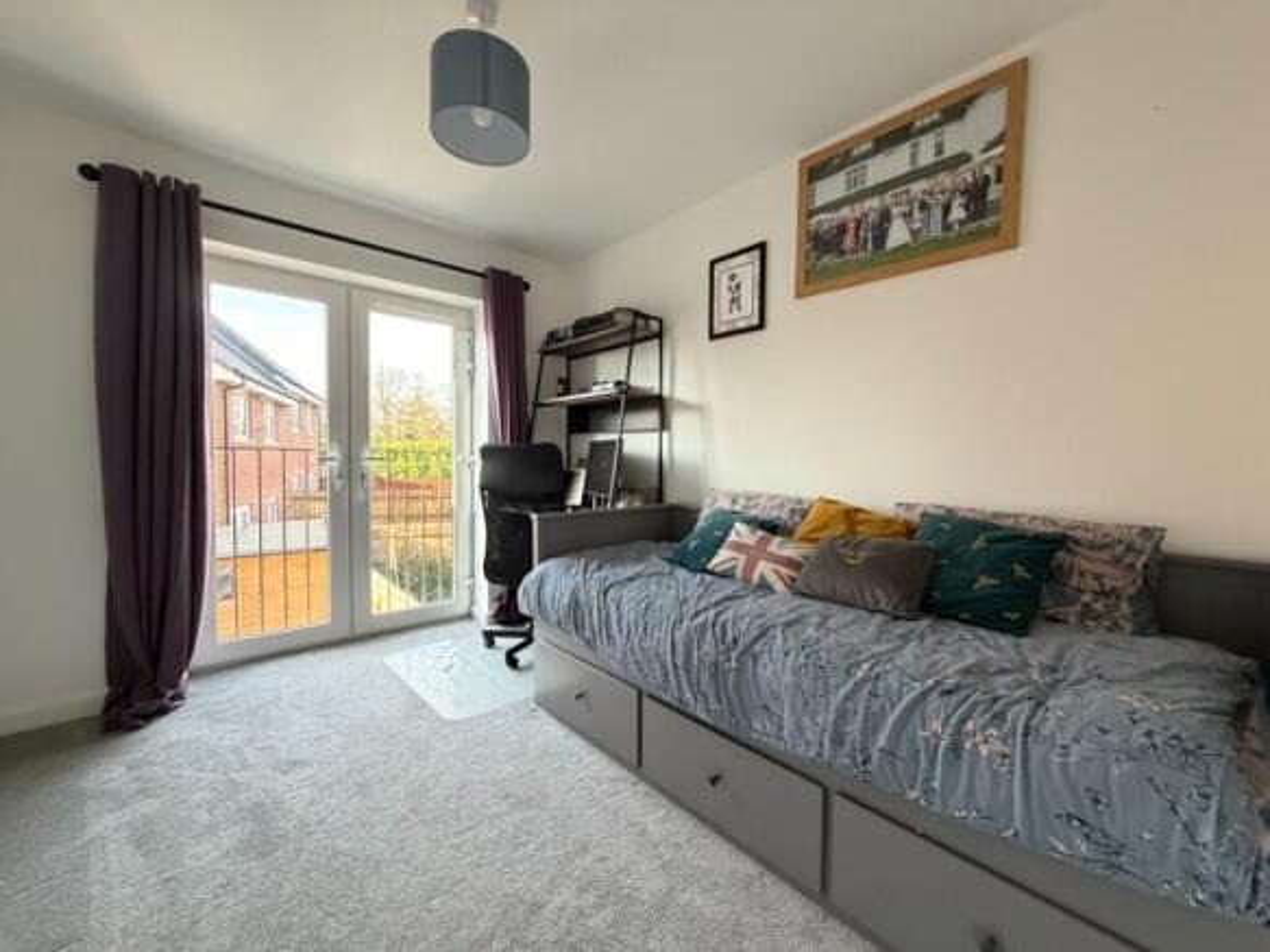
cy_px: 476
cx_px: 635
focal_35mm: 14
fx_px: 514
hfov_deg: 102.1
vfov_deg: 85.7
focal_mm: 2.22
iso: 500
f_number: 2.2
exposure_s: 1/60
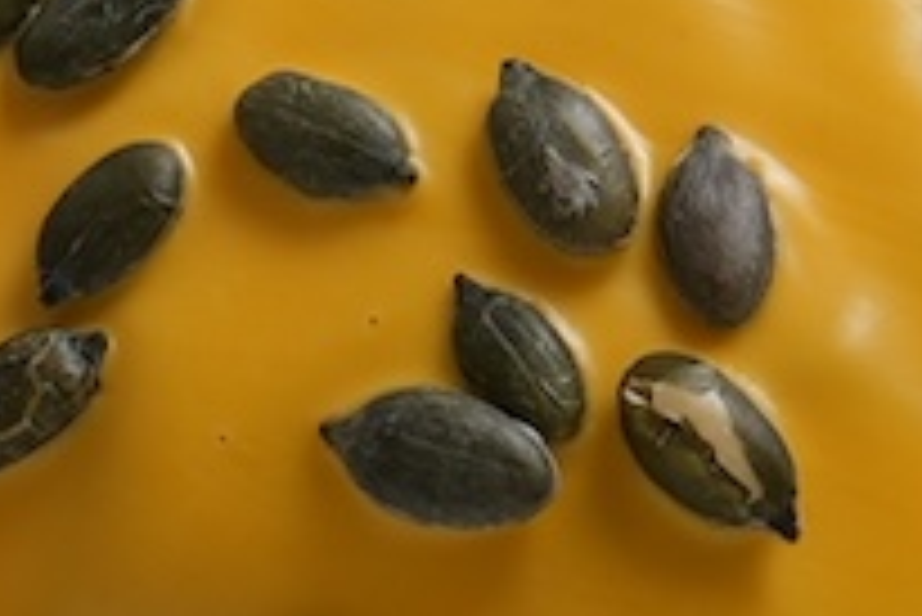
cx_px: 823
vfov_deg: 2.0
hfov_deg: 3.0
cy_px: 308
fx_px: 17479
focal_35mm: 682
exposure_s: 1/160
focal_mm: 73
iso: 160
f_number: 4
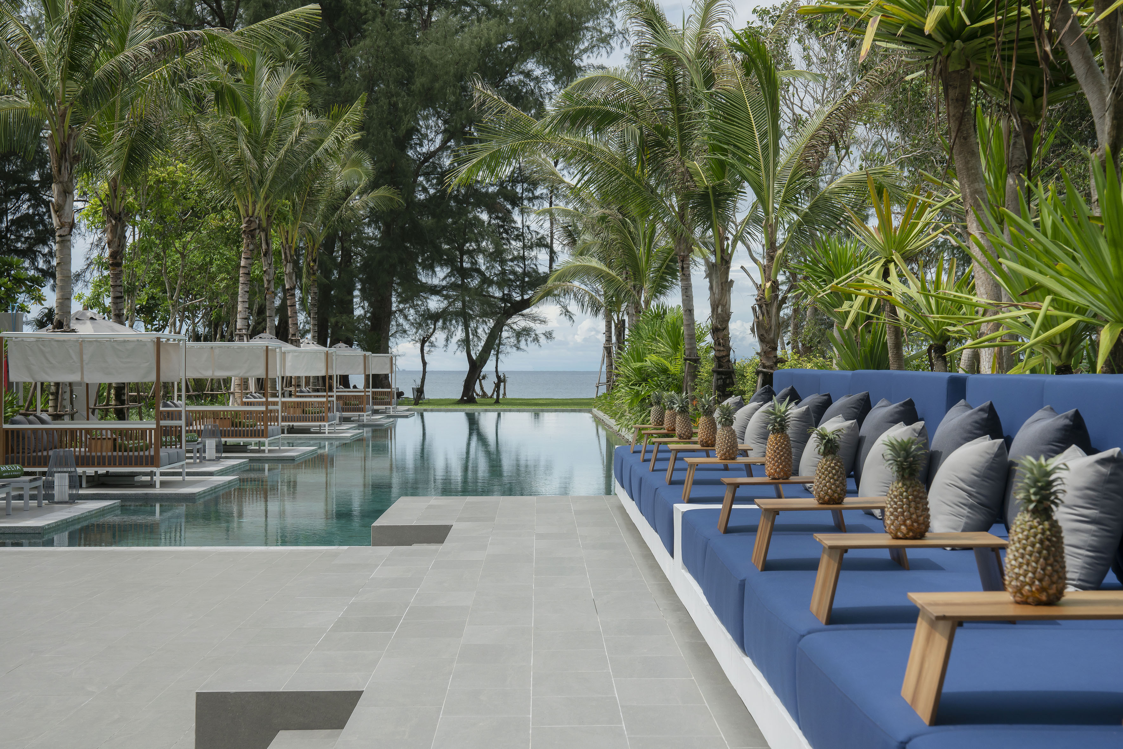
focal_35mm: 70
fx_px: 2184
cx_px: 562
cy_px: 374
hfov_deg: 28.8
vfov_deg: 19.5
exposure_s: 1/320
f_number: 13
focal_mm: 70
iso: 400
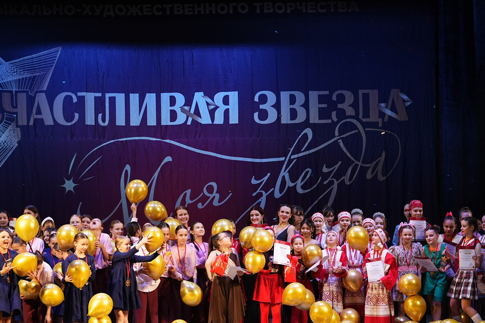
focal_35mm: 136
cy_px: 144
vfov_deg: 10.1
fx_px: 1832
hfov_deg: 15.1
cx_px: 181
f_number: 2.8
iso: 1600
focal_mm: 85
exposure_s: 1/400
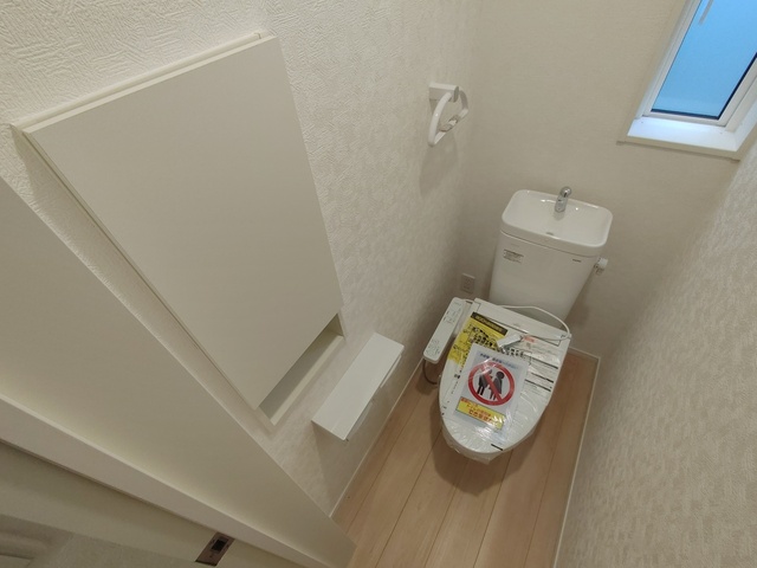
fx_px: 328
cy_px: 284
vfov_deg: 81.7
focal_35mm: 15
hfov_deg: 98.2
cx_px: 378
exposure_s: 1/60
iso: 252
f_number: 2.4
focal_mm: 1.6
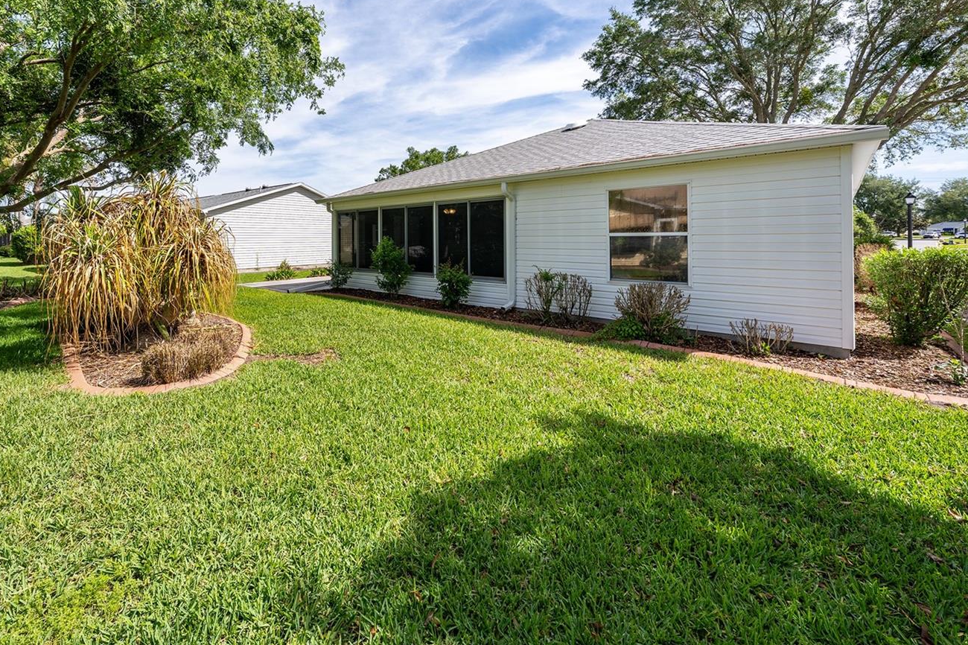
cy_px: 249
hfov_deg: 96.4
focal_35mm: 16
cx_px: 436
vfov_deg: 72.7
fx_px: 430
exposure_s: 1/400
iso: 160
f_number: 8
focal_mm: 13
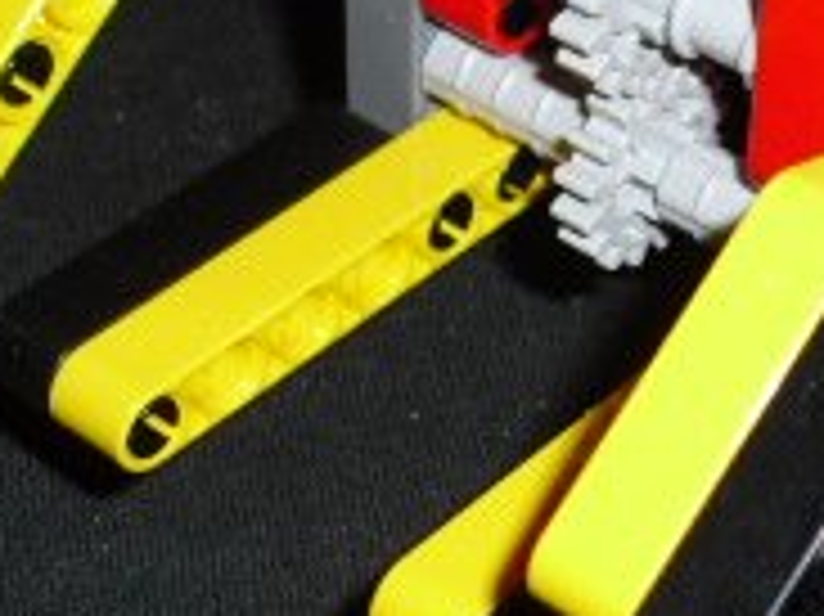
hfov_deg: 15.7
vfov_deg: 11.7
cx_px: 405
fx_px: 2997
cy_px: 382
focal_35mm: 126
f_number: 3.1
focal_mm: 6.3
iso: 100
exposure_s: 1/60
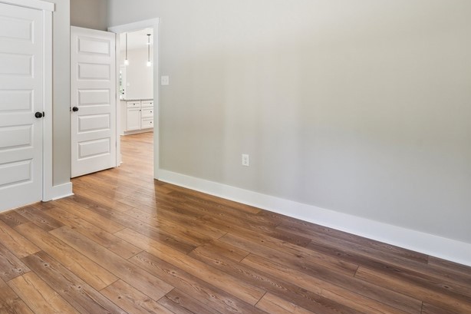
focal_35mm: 23
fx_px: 301
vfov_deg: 53.1
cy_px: 86
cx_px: 134
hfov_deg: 72.3
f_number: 8
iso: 125
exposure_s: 1/3.33
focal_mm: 13
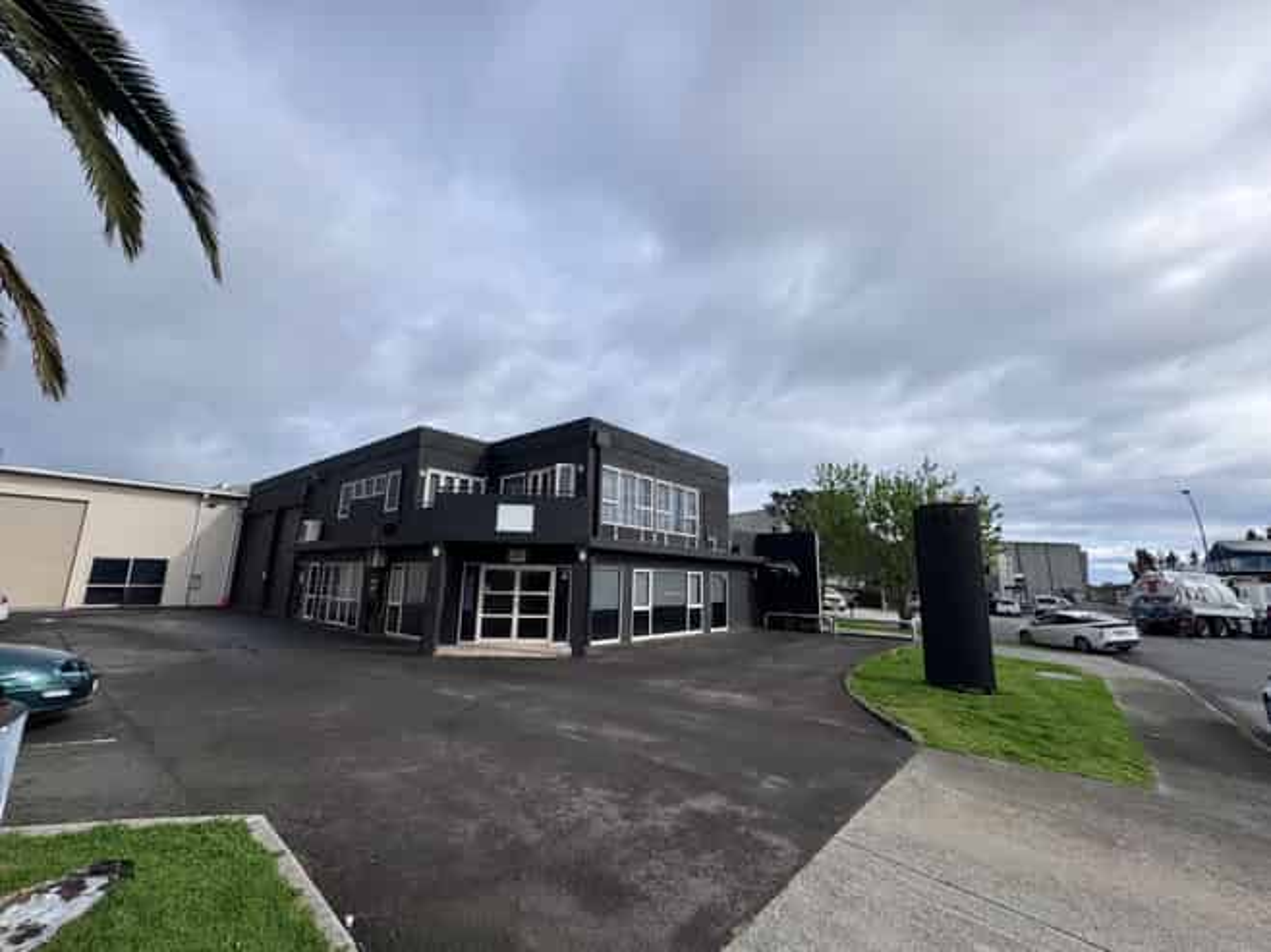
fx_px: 514
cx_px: 636
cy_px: 476
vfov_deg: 85.6
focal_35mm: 14
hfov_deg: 102.1
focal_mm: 2.22
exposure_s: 1/1420
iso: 40
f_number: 2.2
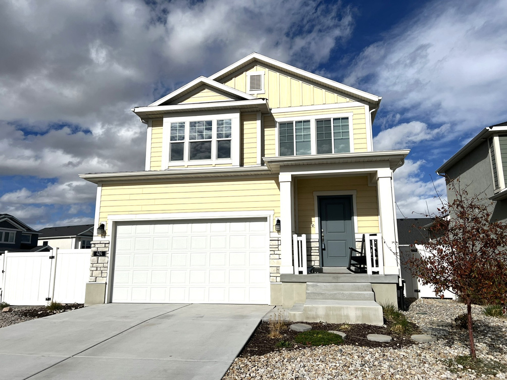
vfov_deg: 53.1
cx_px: 254
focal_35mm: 26
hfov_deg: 67.3
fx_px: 381
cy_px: 190
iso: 50
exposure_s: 1/16393
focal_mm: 5.7
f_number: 1.5
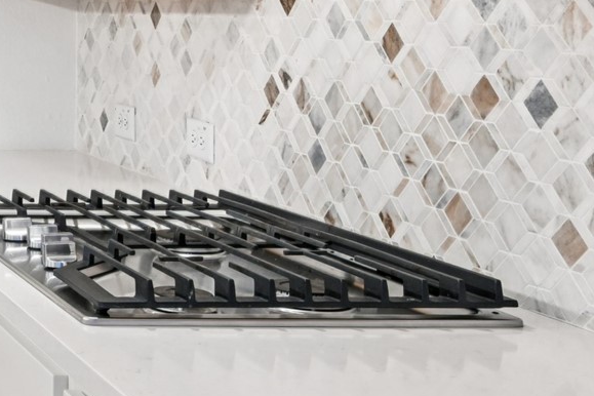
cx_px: -343
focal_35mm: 75
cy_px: -21
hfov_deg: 21.6
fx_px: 1237
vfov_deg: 17.7
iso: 400
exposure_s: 1/13
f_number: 8
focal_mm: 20
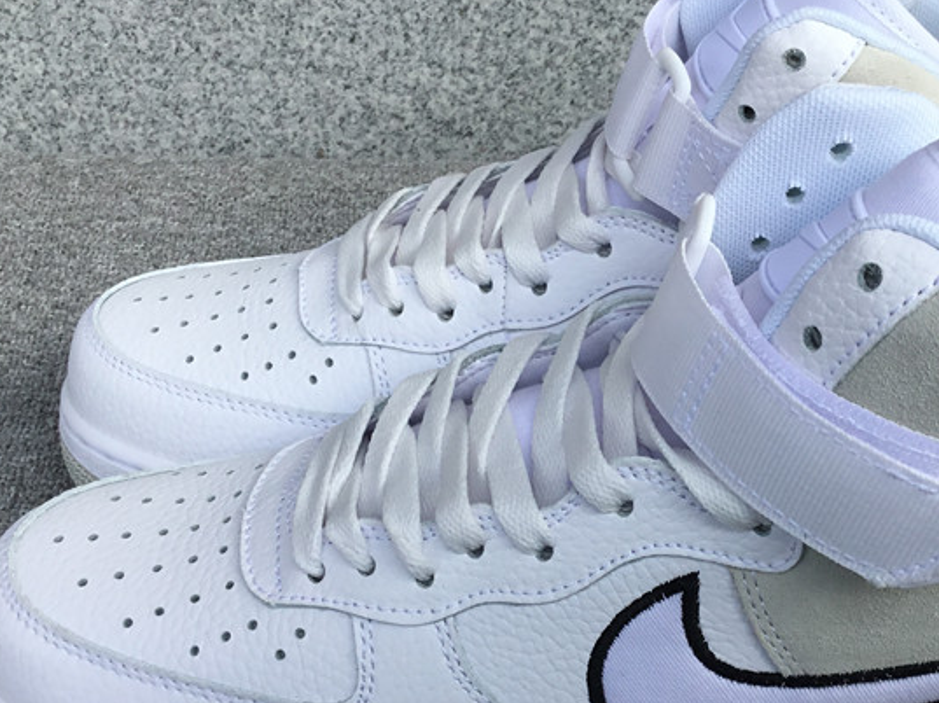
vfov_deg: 27.8
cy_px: 470
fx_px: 1410
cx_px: 593
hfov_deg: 36.6
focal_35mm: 52
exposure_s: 1/303
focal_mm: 3.3
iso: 25
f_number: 2.4
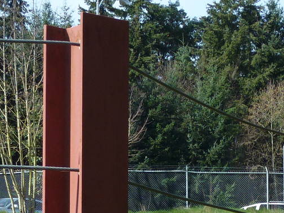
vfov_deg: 9.6
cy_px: 293
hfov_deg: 12.9
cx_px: 221
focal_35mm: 152
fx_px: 1247
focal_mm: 7.9
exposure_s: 1/500
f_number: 3.8
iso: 100
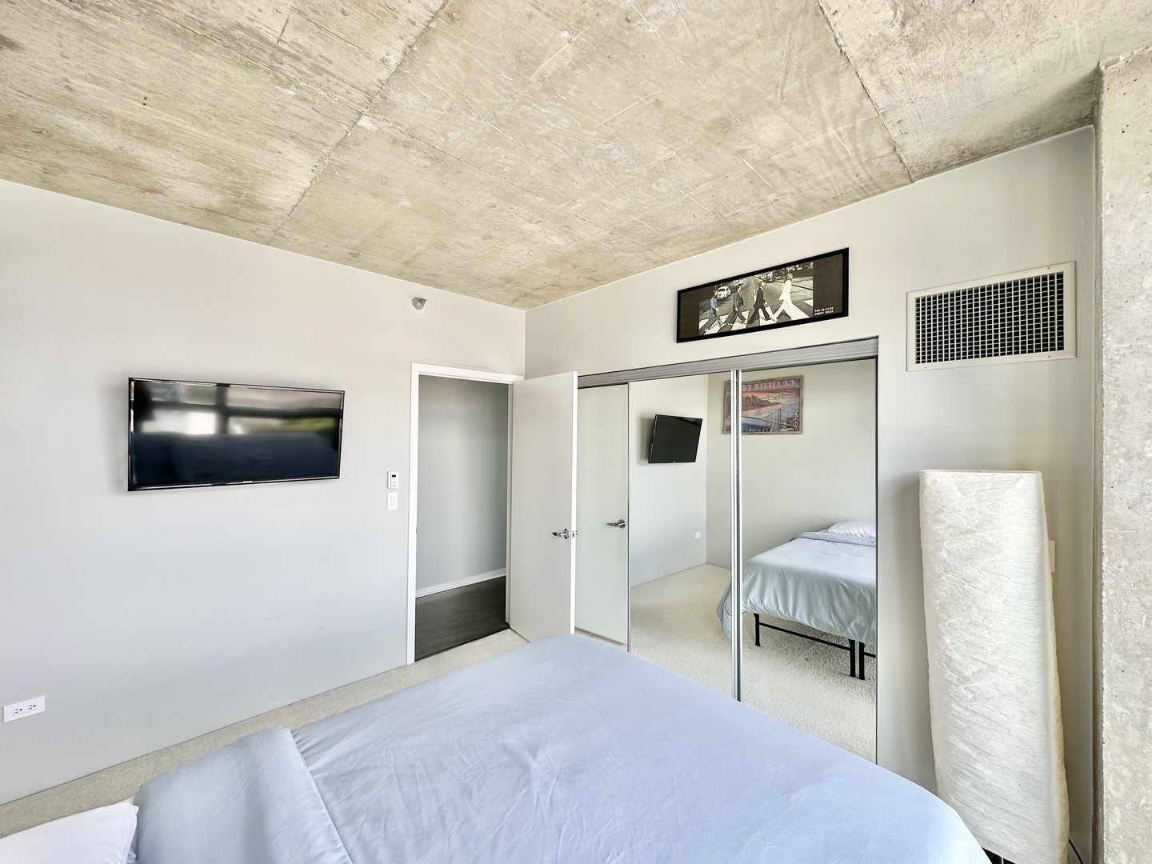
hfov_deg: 102.1
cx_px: 576
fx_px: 466
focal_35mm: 14
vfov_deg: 85.7
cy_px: 432
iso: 40
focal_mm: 2.22
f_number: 2.2
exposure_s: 1/99
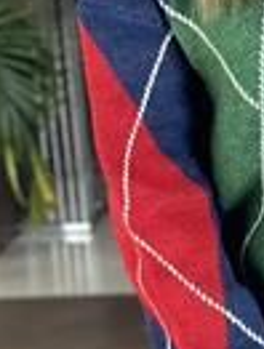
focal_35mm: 185
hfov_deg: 7.9
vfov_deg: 10.6
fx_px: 1872
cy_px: 61
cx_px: 368
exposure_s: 1/113
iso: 125
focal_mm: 6.86
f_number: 1.78
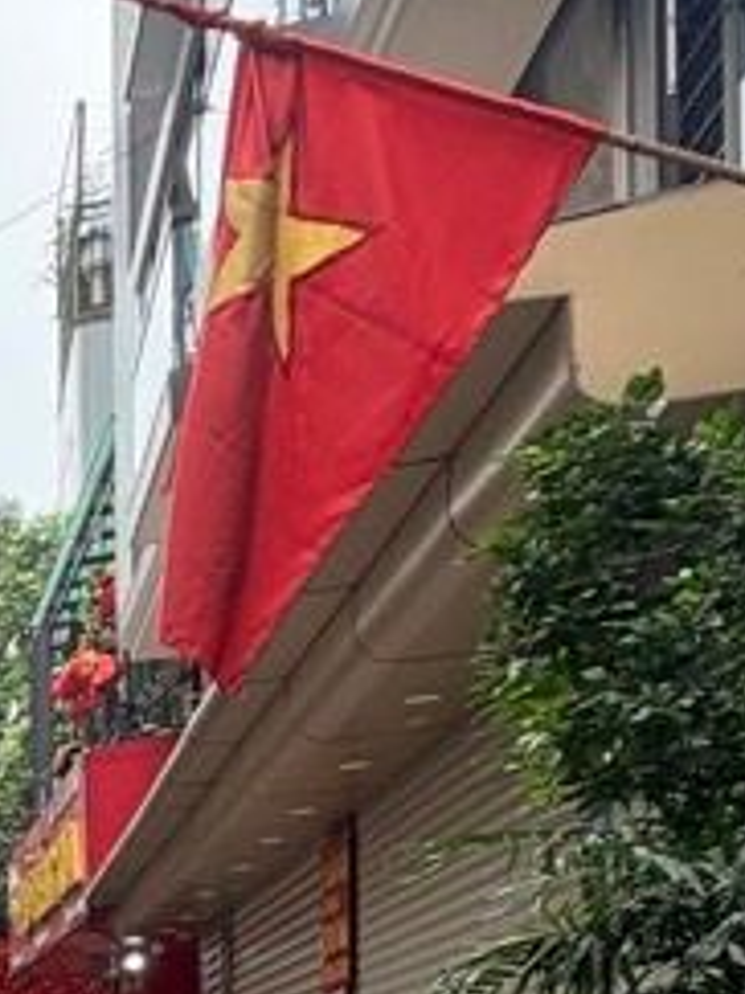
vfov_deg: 28.8
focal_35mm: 59
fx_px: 1695
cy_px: 1166
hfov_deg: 17.6
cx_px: -741
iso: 40
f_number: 2.2
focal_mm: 2.22
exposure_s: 1/127
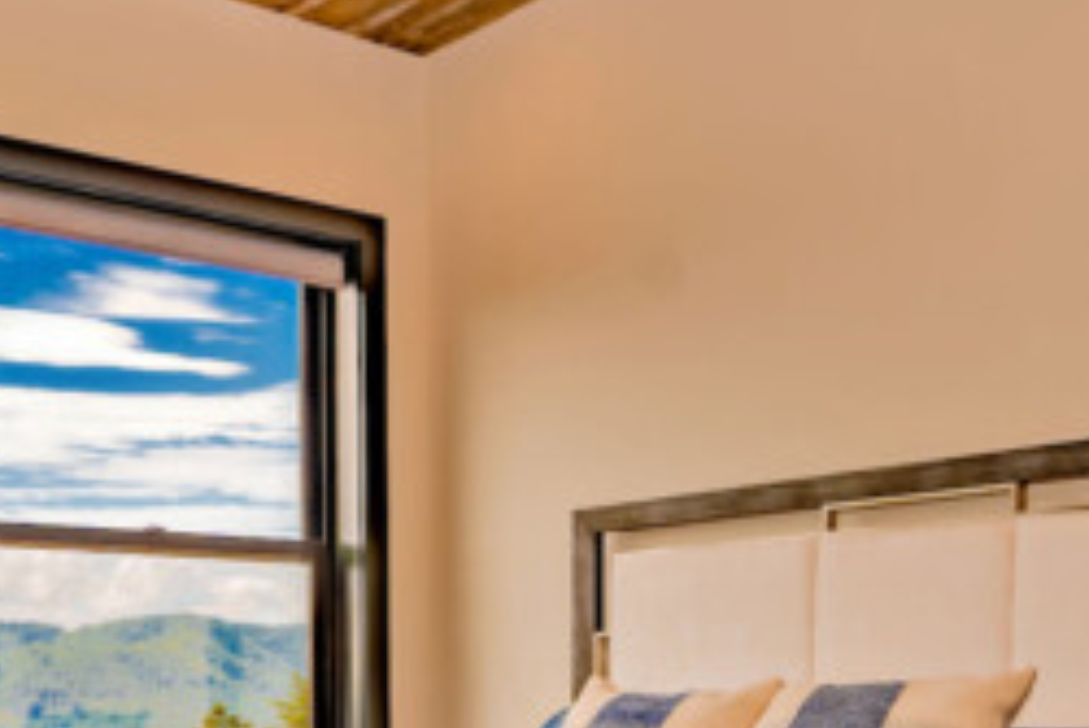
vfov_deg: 25.6
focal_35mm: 48
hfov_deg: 40.3
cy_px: 841
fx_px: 1453
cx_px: 314
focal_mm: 16
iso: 160
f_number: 6.3
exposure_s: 1/200
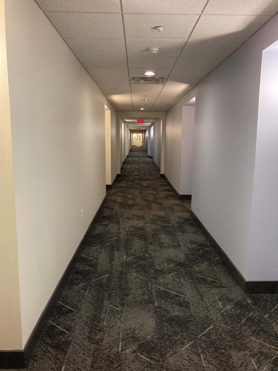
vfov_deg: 63.4
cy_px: 186
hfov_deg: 49.7
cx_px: 139
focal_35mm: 28
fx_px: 300
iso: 400
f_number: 1.8
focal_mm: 3.99
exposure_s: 1/40
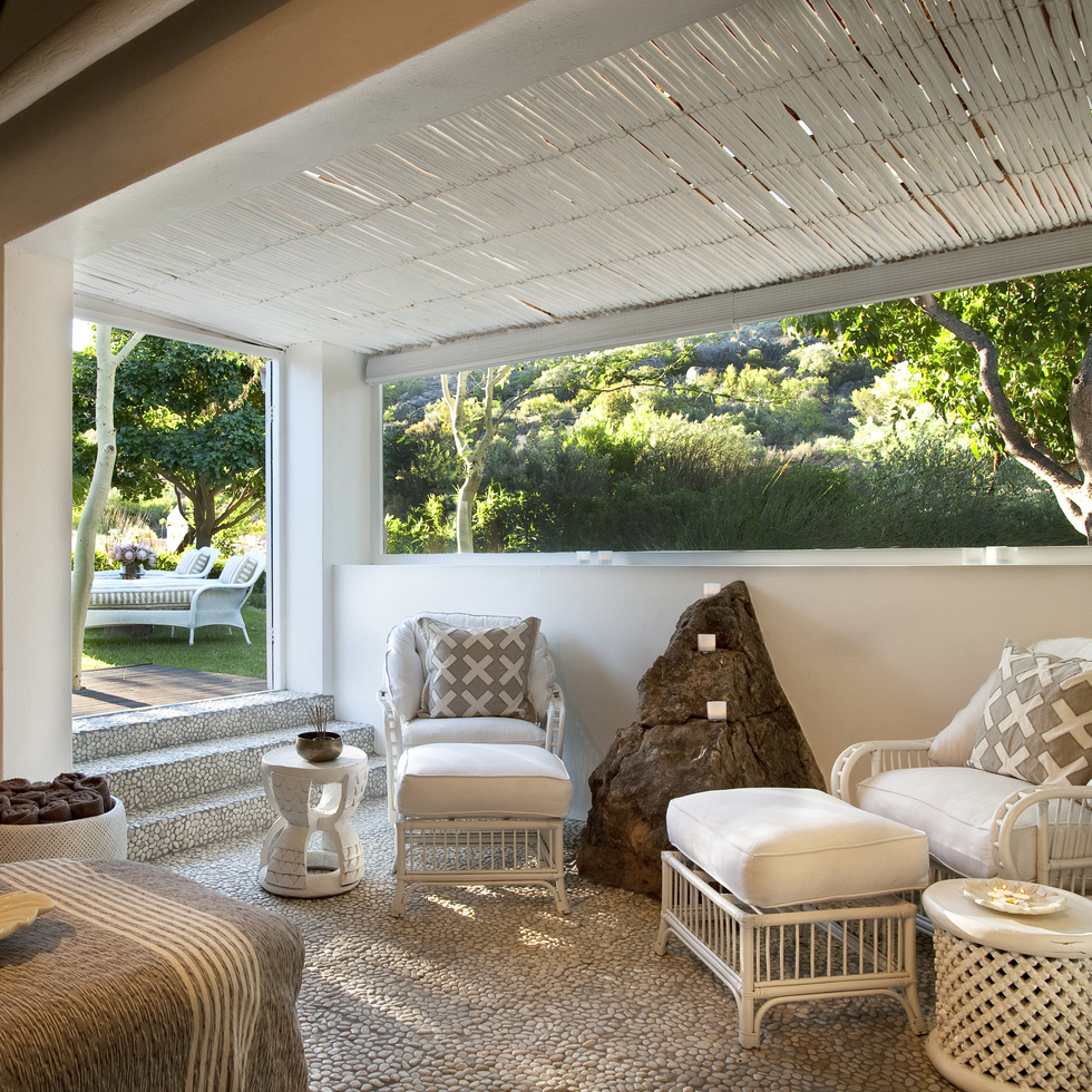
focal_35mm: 26
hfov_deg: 60.4
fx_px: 928
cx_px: 433
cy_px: 549
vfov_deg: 60.9
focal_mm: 20
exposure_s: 1/20
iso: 200
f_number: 9.5
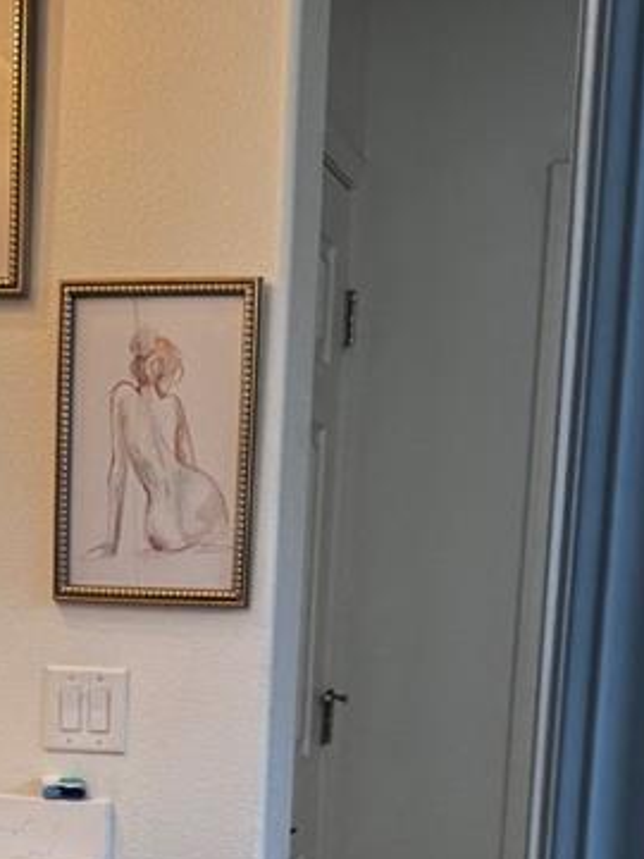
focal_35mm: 80
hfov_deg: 18.2
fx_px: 1984
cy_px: 969
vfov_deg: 22.8
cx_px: 110
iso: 80
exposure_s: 1/120
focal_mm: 6.76
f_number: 1.78
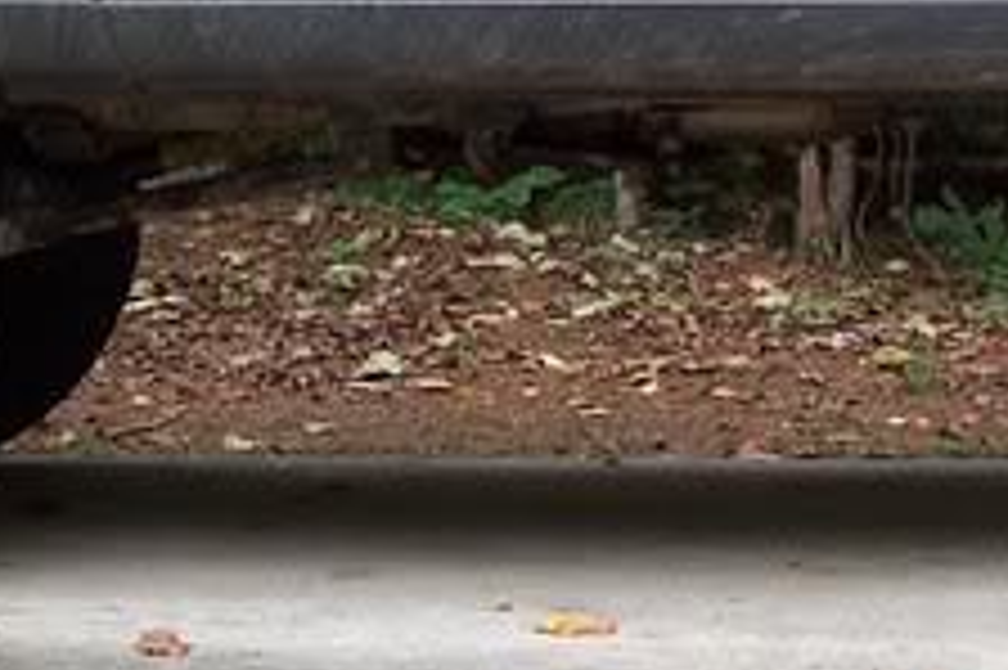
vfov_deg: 9.1
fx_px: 4197
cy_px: 70
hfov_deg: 13.6
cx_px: 837
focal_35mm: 150
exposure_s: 1/90
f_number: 3
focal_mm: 7
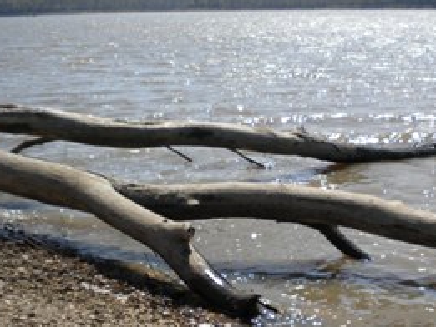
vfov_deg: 24.3
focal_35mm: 60
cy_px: 210
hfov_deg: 31.6
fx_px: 756
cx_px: 327
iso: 80
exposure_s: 1/801
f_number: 4.6
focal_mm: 6.3
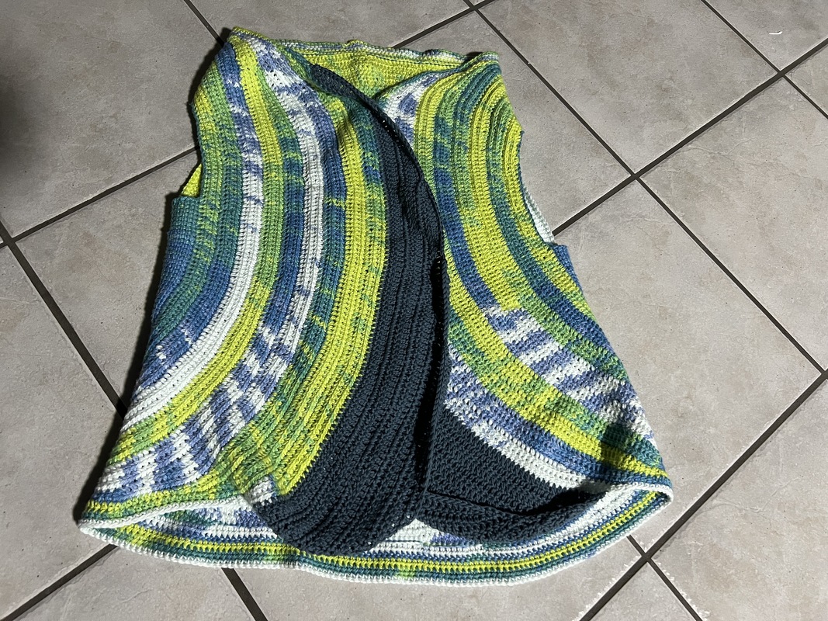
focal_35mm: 26
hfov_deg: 67.3
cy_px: 310
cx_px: 414
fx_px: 622
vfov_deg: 53.1
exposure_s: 1/60
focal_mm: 5.7
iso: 500
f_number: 1.5
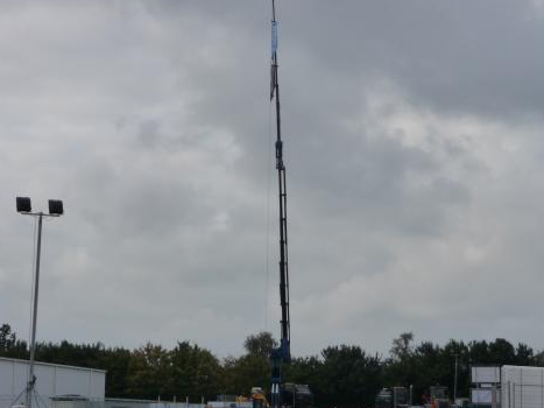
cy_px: 227
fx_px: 1697
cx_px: 268
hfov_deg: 18.2
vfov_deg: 13.7
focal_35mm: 108
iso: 160
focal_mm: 14.2
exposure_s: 1/800
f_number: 4.7
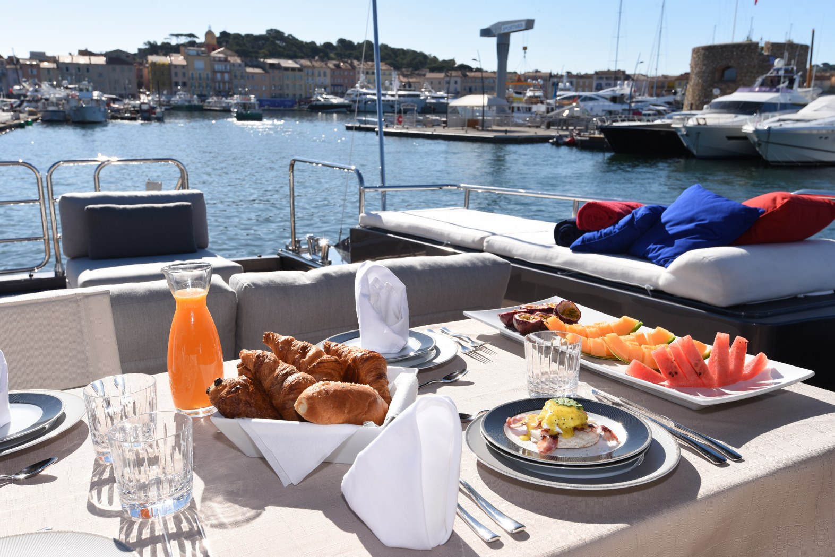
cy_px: 278
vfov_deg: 41.1
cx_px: 418
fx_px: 742
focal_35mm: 32
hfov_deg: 58.7
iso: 100
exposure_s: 1/160
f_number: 11
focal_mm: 32
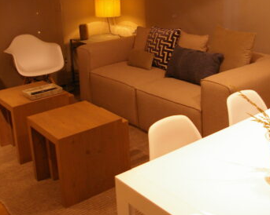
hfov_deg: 38.8
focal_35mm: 48
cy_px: 47
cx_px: 141
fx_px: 383
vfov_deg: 30.7
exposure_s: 1/20
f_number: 3.5
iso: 800
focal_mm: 18
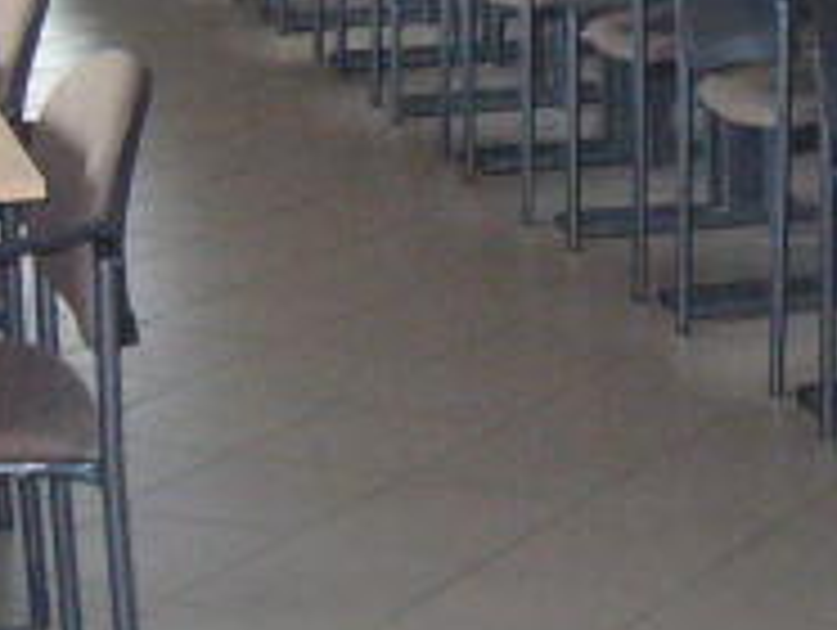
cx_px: 740
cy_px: -27
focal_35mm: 130
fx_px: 3147
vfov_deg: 11.3
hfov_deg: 15.0
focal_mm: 5.8
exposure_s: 1/60
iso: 400
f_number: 2.8
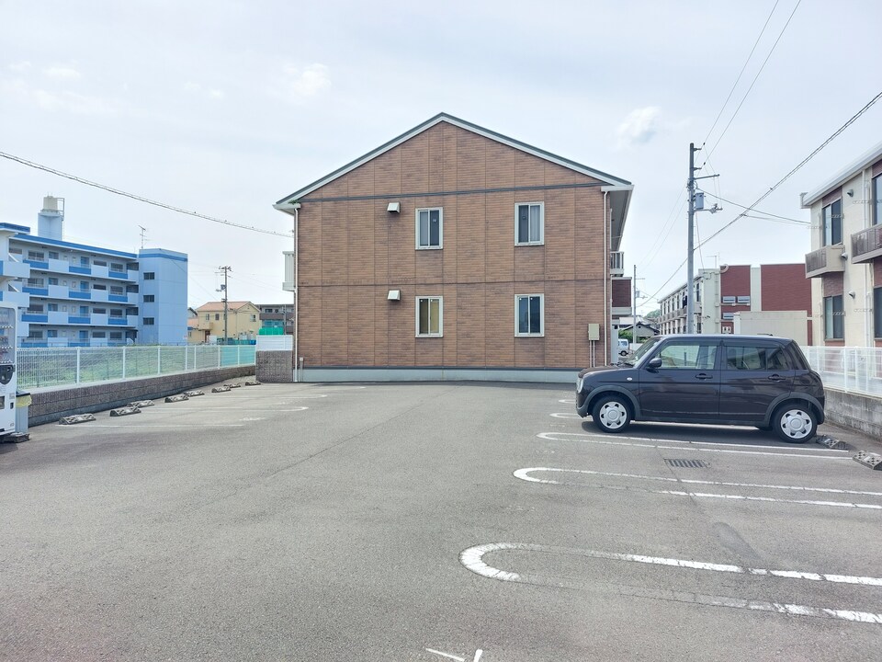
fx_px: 612
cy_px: 331
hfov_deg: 71.6
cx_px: 441
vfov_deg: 56.8
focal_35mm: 24
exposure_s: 1/318
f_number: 1.8
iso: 25
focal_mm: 5.23
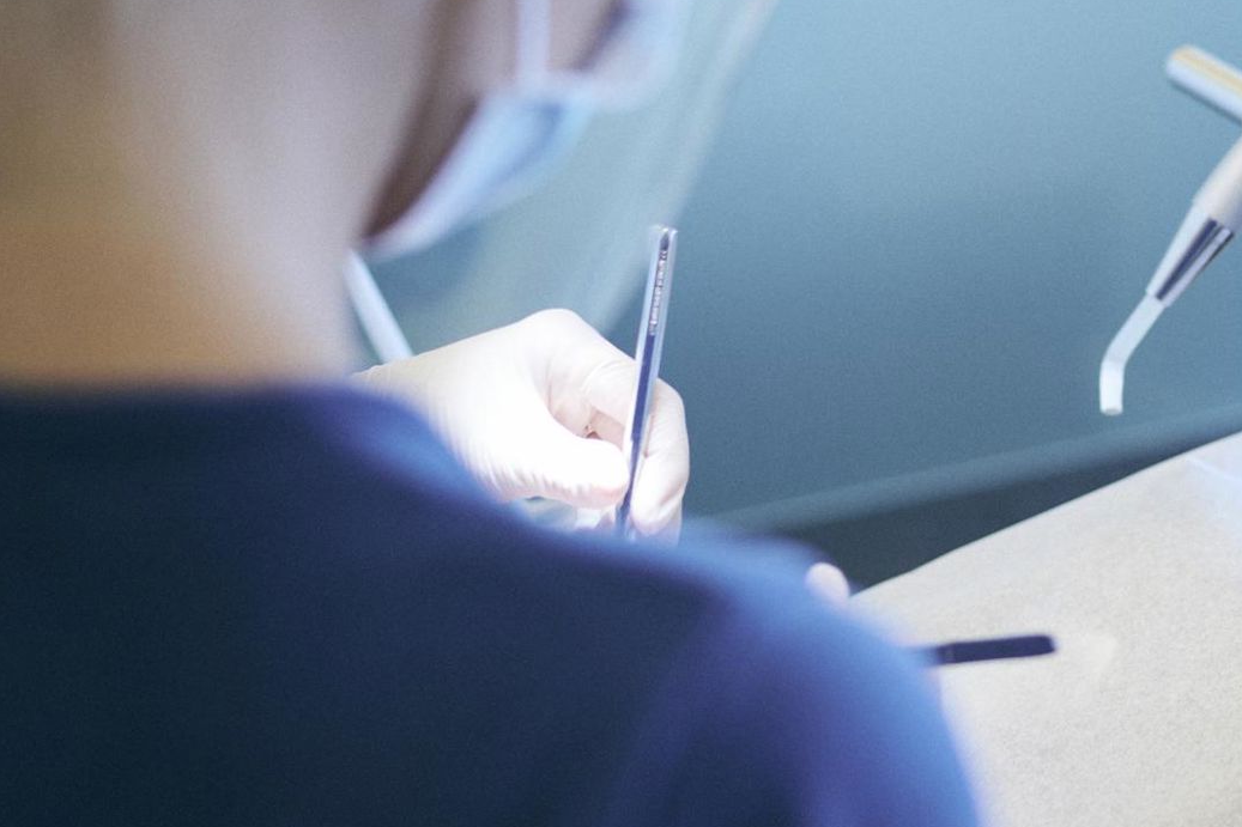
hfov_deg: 24.2
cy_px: 270
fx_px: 2794
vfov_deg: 16.8
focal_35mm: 81
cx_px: 1186
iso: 160
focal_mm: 35
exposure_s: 1/125
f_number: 1.8
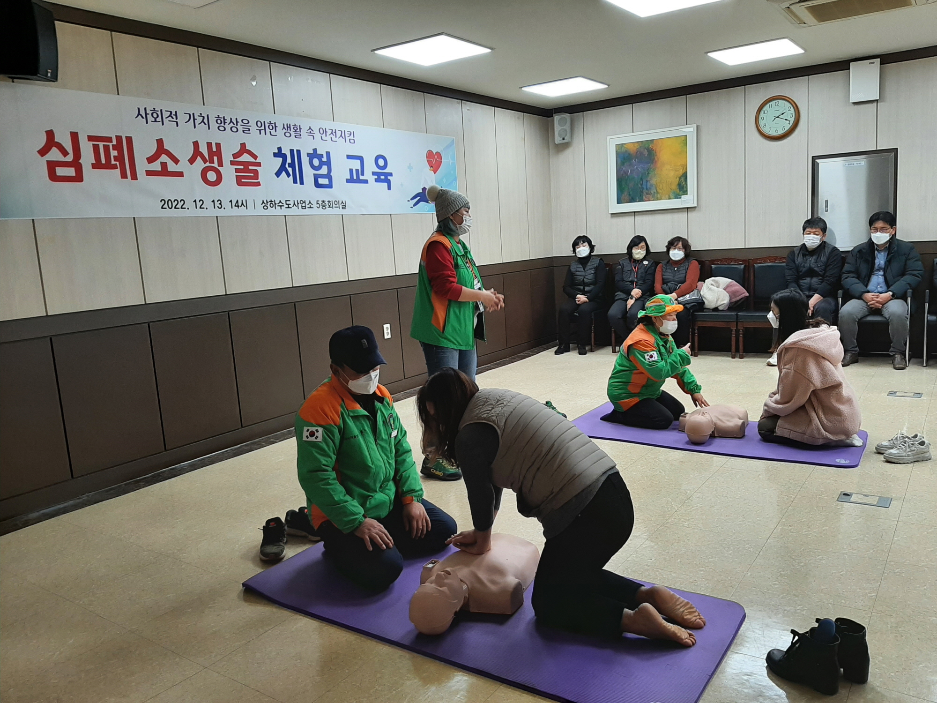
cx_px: 468
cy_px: 352
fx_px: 704
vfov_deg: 53.1
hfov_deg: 67.3
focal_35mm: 26
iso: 64
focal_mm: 3.93
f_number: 1.7
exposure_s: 1/60
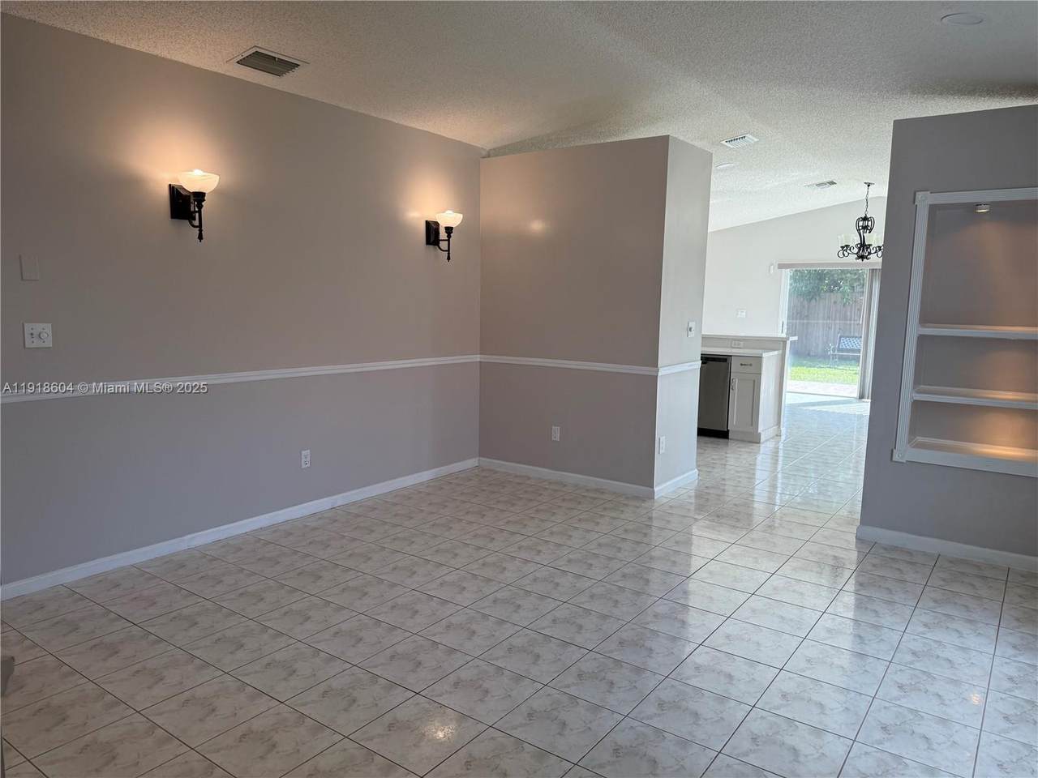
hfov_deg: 71.6
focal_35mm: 24
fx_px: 720
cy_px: 389
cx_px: 519
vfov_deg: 56.8
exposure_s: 1/295
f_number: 1.78
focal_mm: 6.76
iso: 100
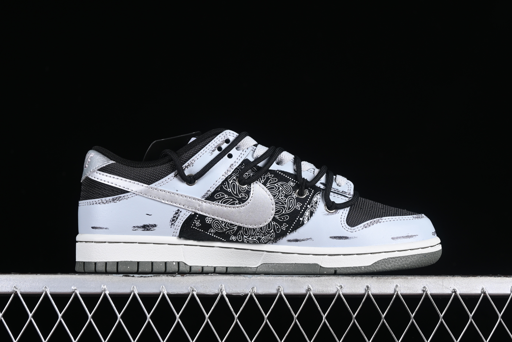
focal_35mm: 75
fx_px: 1067
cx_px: 256
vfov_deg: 18.2
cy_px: 171
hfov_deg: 27.0
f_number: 6.3
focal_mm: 50
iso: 160
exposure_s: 1/60
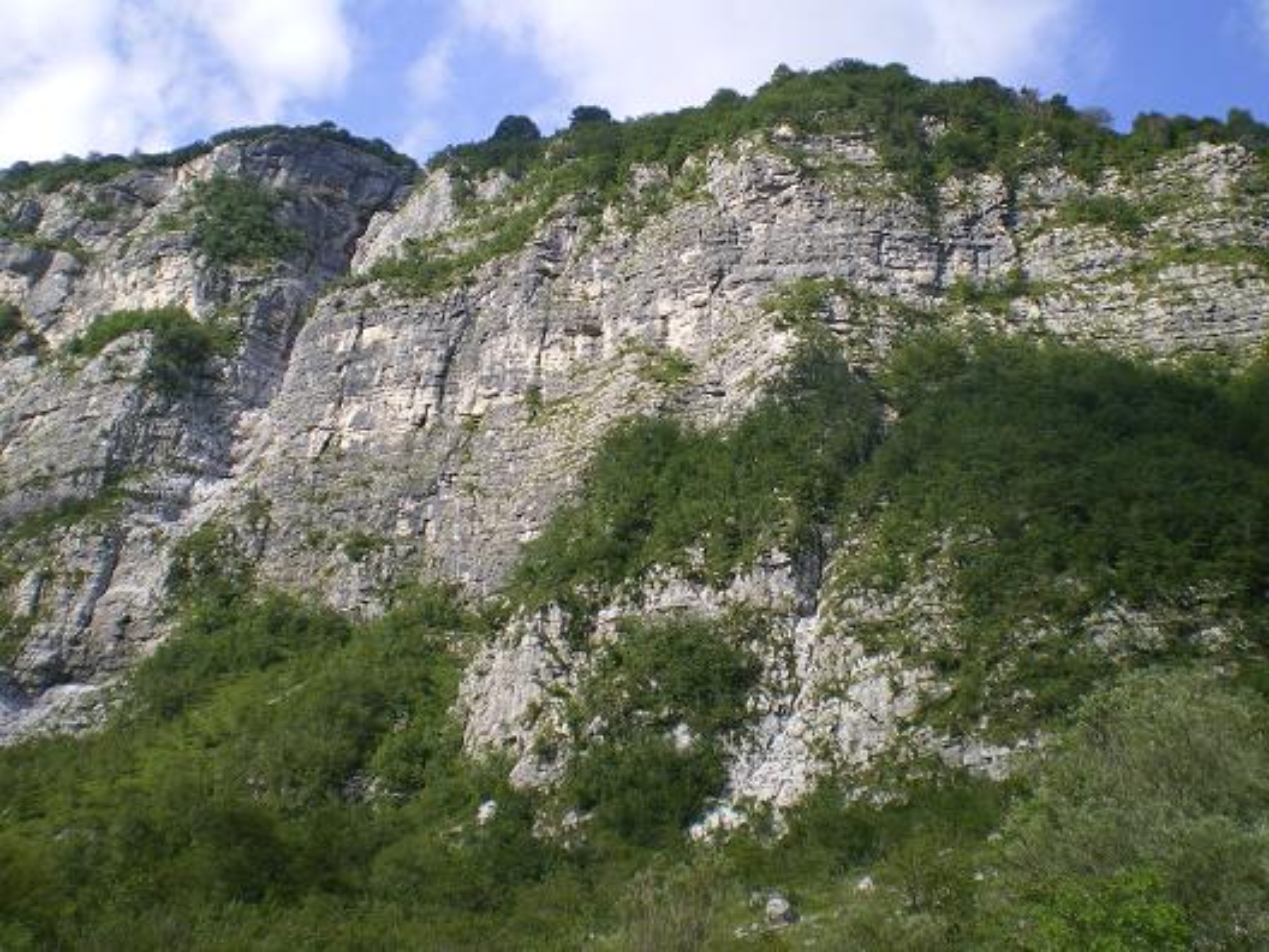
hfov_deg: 49.0
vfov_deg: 37.7
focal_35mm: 38
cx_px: 634
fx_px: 1393
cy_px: 476
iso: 64
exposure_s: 1/200
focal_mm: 6.3
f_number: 4.6
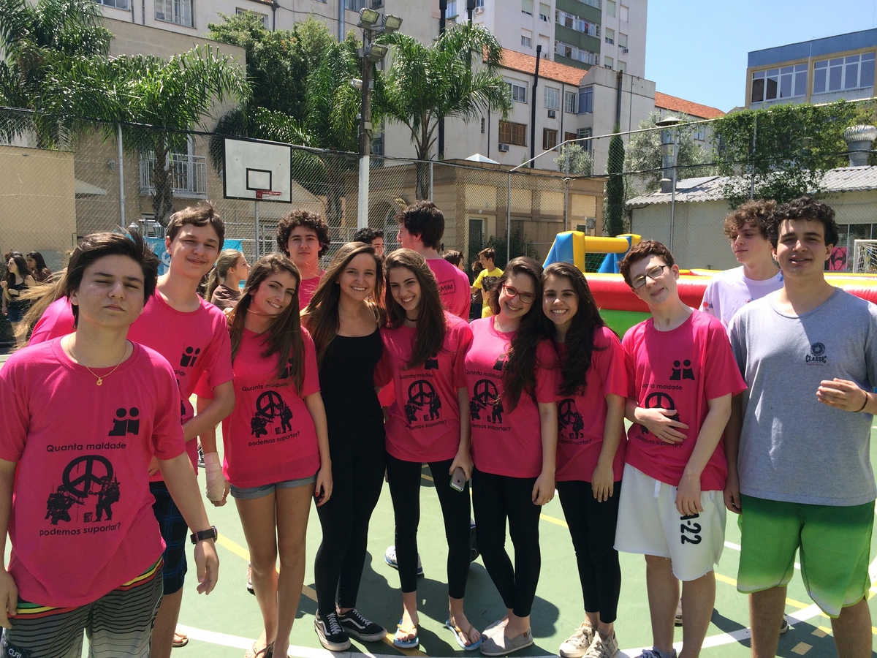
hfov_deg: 60.0
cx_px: 438
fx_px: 760
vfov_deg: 46.8
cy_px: 329
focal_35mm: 30
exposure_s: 1/1208
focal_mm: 4.12
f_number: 2.2
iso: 32
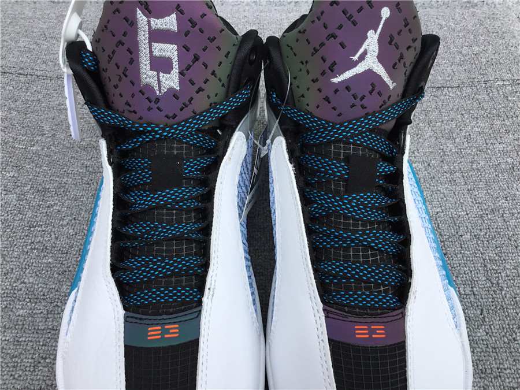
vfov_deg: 45.4
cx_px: 260
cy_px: 195
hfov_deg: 58.4
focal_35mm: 31
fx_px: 466
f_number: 2.4
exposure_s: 1/488
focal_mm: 3.3
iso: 25
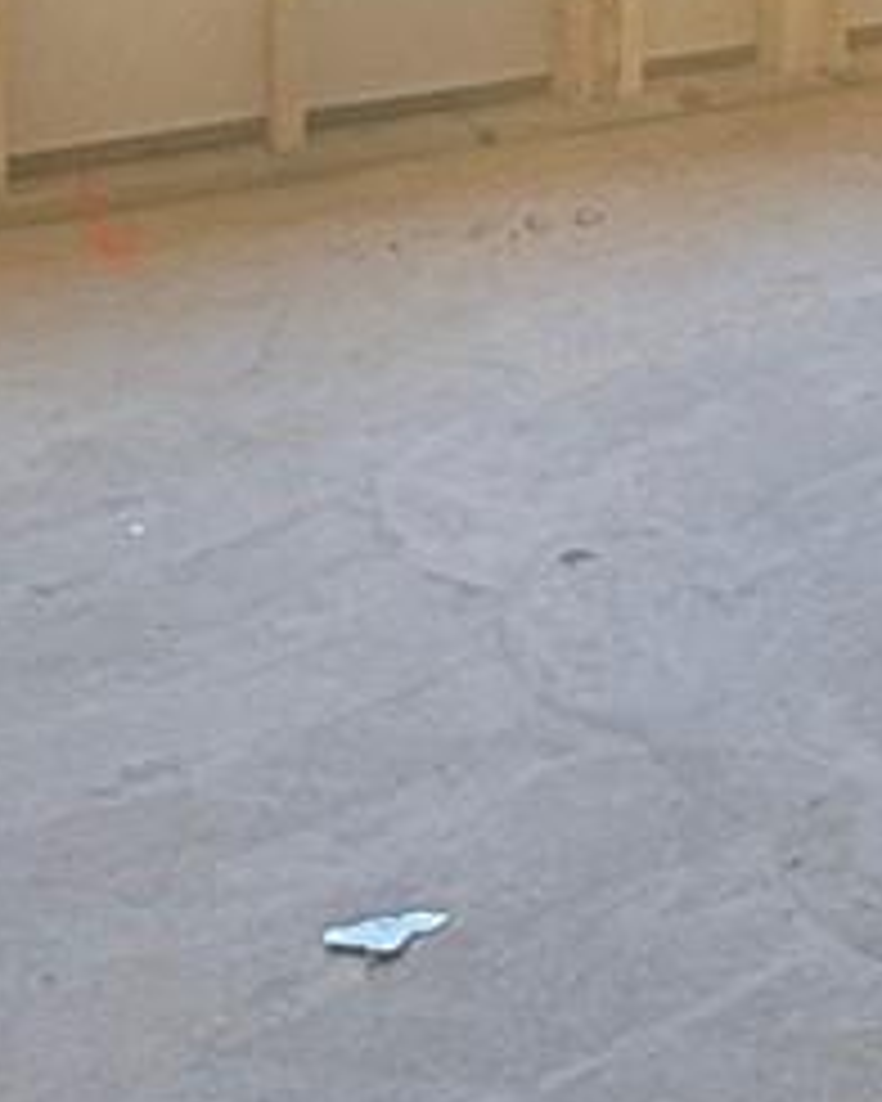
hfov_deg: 12.6
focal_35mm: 114
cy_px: -711
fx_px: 3720
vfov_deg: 15.2
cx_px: 1476
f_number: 2.2
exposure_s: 1/195
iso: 50
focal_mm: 2.22
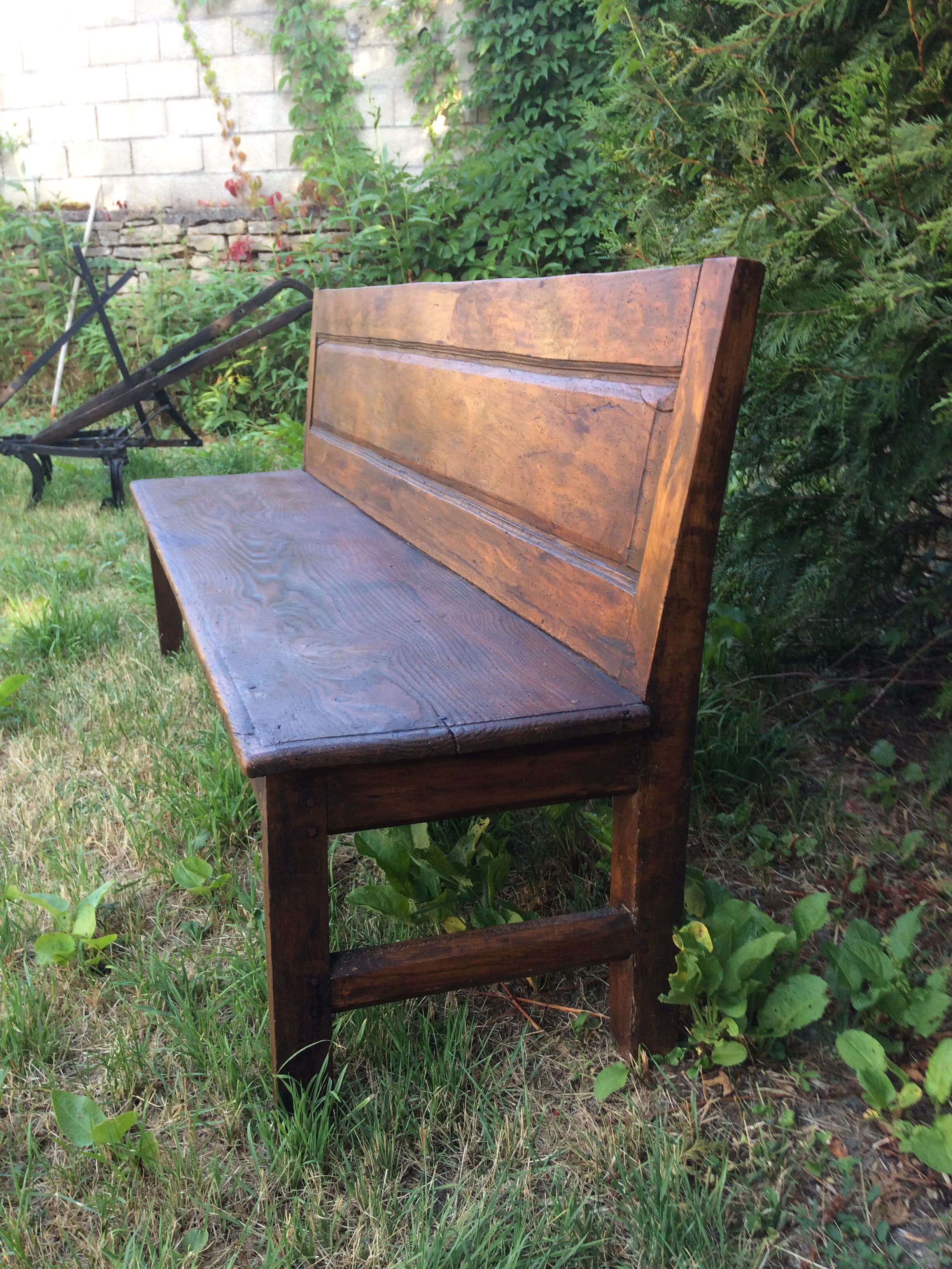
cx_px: 476
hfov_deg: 48.2
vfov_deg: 61.7
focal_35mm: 29
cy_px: 634
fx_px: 1063
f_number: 2.2
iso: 50
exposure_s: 1/100
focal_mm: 4.15
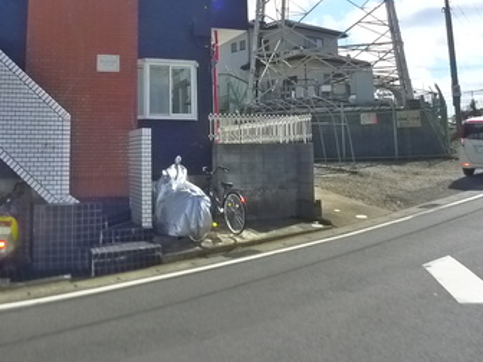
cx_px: 147
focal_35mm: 50
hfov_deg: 37.6
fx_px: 698
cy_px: 54
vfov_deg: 28.3
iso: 400
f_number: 4
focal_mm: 5.1
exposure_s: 1/800
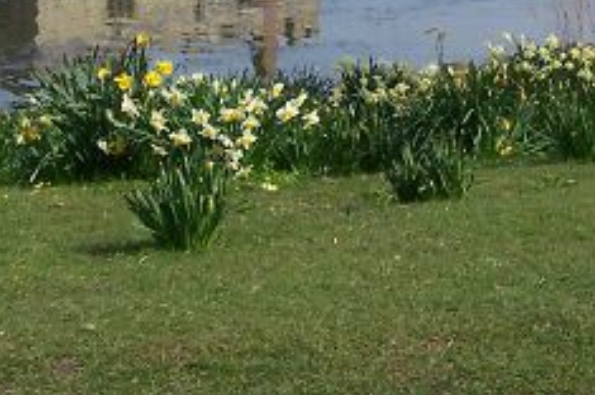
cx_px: 289
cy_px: -219
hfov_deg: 13.8
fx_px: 2459
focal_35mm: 149
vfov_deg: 8.9
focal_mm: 8
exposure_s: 1/400
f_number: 4
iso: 64
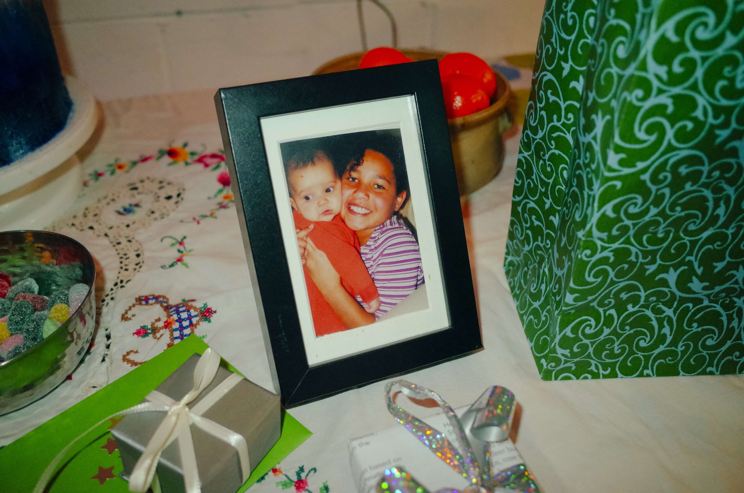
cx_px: 372
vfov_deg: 59.3
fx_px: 433
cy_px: 246
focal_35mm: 21
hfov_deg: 81.3
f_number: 2.8
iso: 1600
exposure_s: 1/125
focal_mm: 13.7
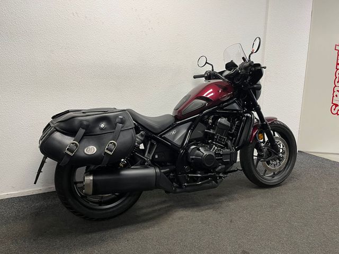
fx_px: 255
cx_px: 170
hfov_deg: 67.3
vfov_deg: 53.1
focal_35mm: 26
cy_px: 127
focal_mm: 5.1
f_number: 1.6
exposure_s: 1/50
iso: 80
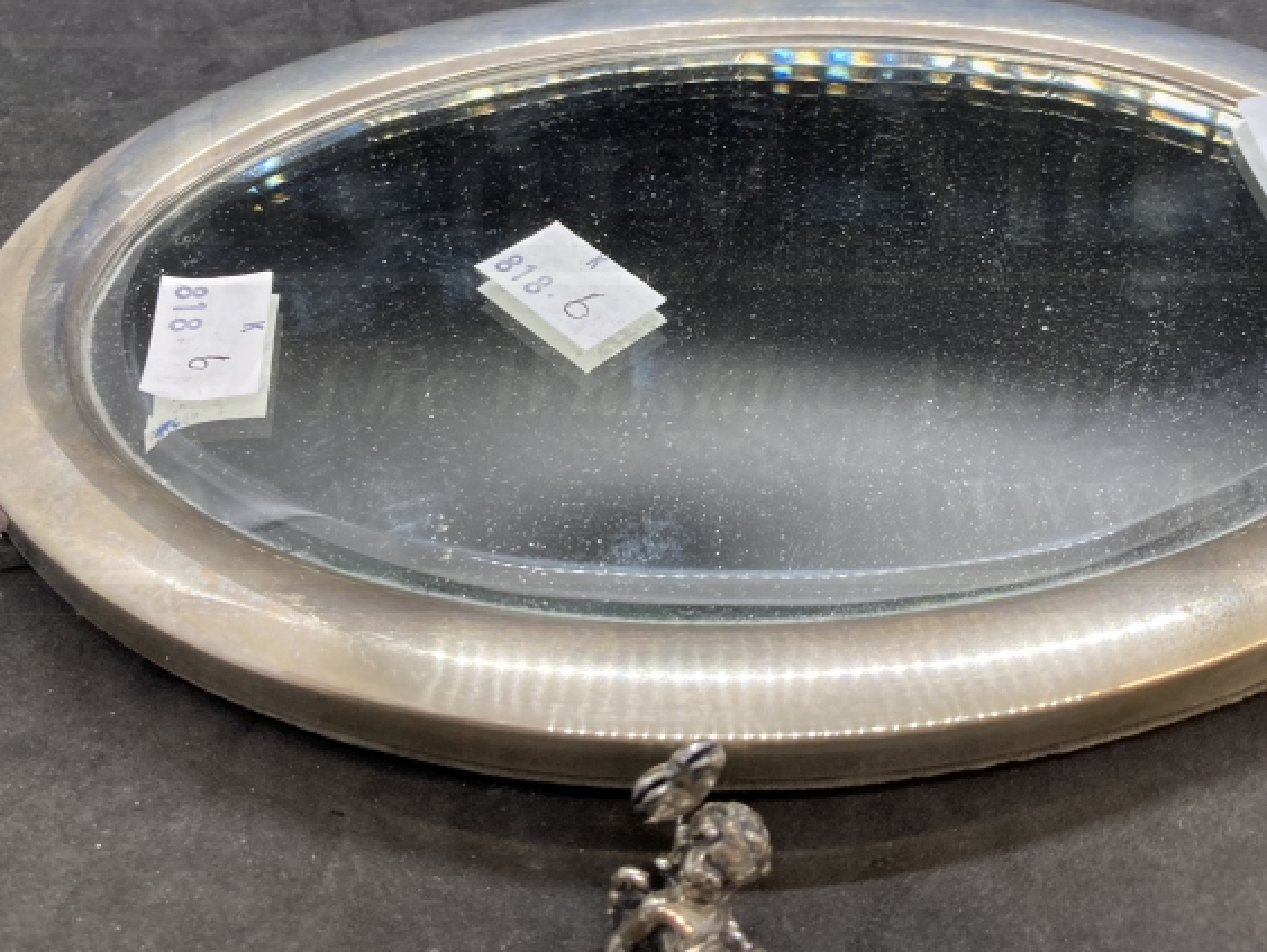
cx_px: 759
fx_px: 1465
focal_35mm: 40
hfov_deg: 46.5
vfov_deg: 35.6
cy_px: 311
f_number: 1.8
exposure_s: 1/50
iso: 64
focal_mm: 3.99
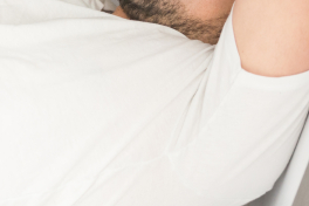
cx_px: -86
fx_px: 2343
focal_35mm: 273
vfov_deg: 5.0
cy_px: 24
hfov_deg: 7.5
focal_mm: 85
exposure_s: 1/250
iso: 1600
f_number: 2.8
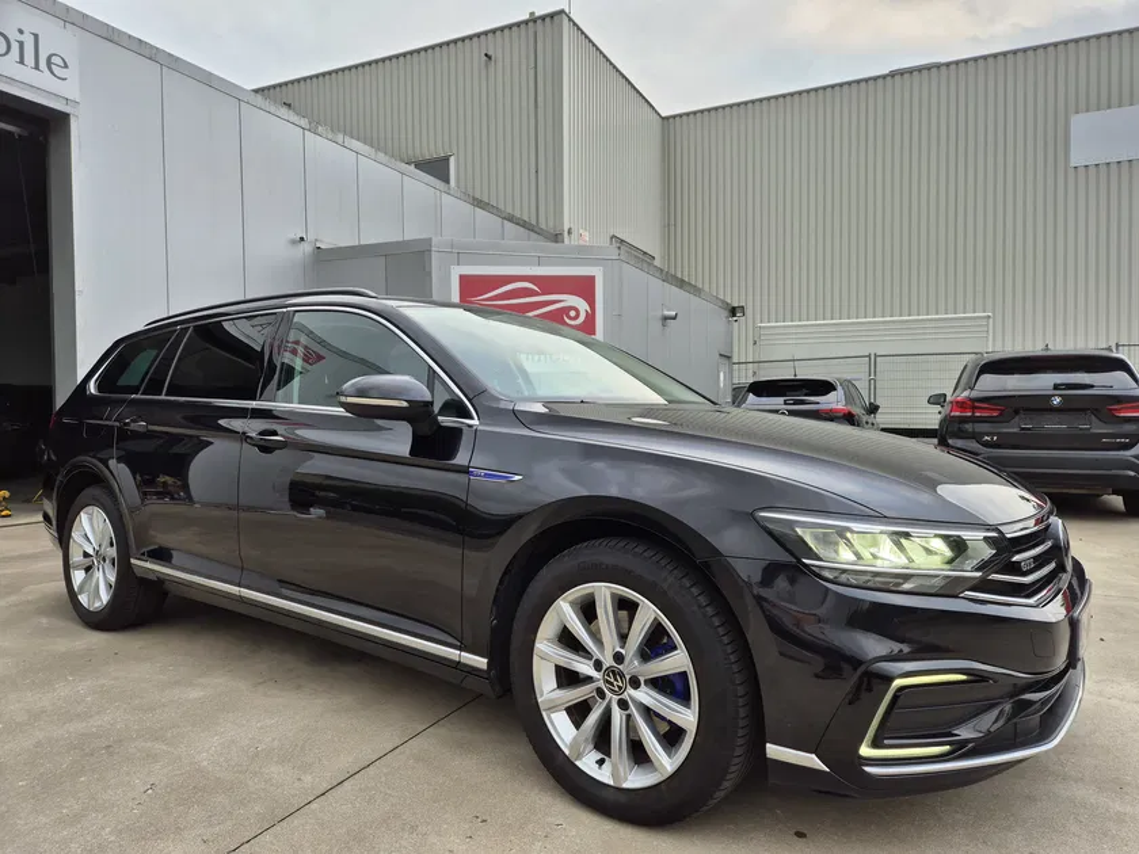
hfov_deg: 73.9
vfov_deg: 58.9
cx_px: 570
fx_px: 757
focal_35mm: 23
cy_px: 427
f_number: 1.8
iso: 32
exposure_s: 1/125
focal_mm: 5.4
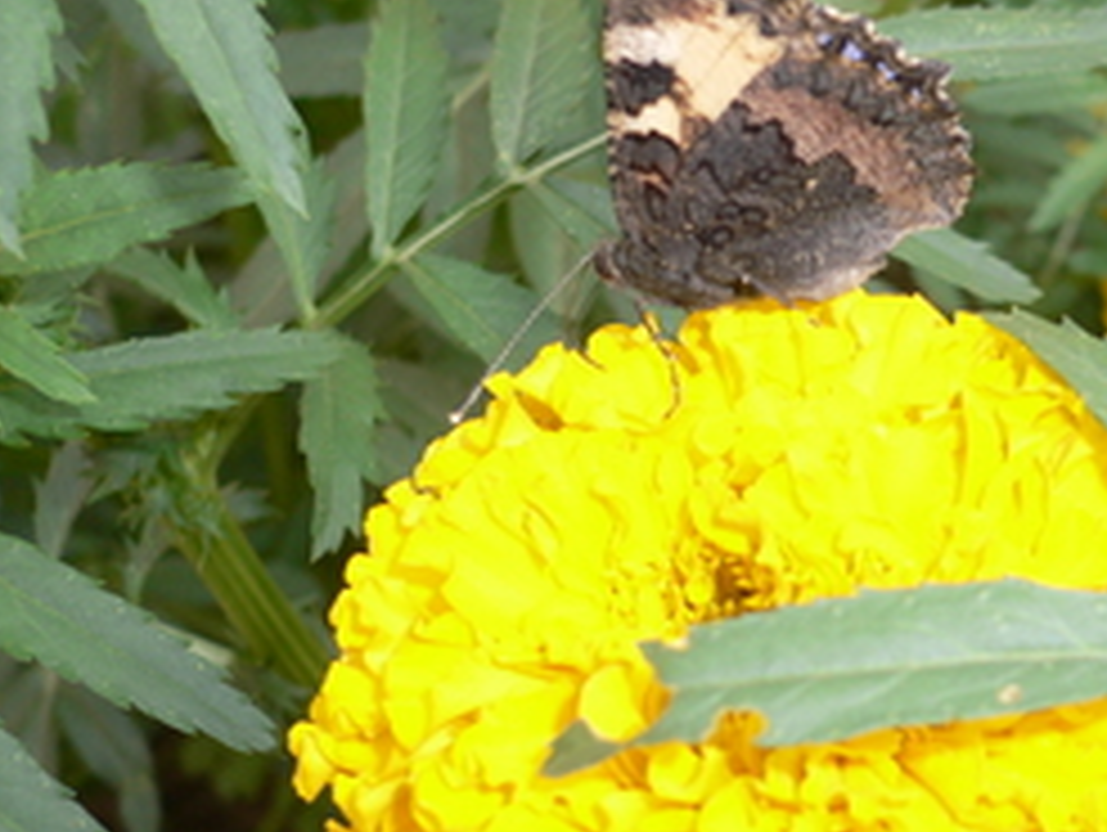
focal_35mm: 64
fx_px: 2049
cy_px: 513
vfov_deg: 22.9
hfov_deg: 29.6
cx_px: 864
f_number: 2.8
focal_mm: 5.8
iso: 80
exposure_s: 1/250
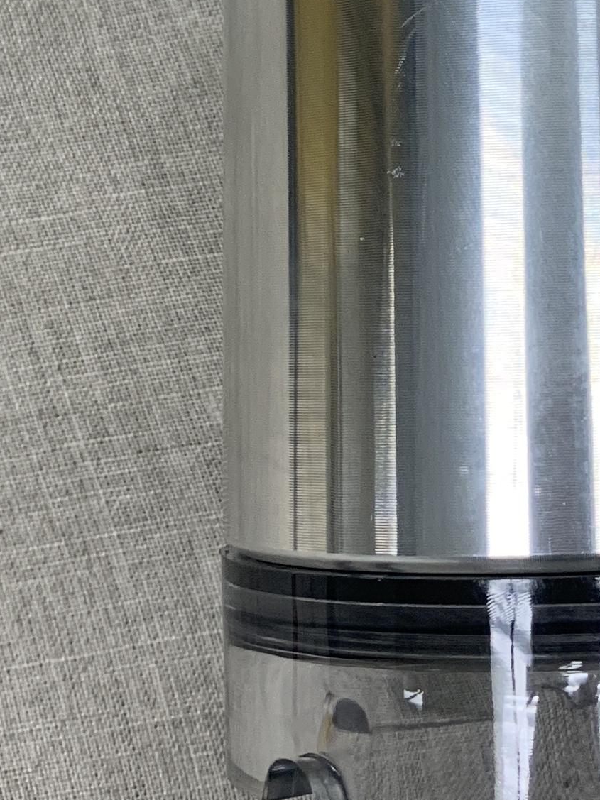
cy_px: -75
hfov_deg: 15.6
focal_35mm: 93
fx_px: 2150
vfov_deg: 20.2
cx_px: 581
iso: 80
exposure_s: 1/120
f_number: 1.8
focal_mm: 4.25
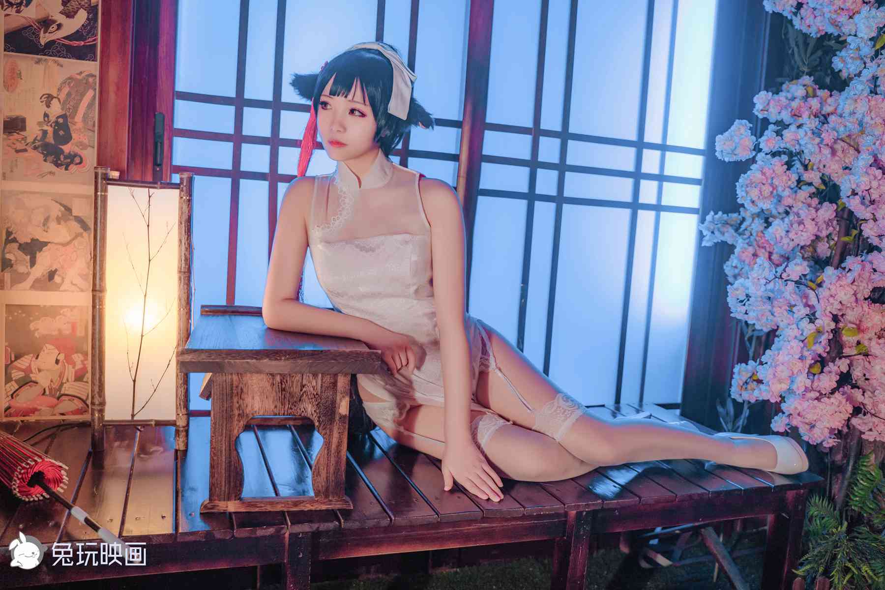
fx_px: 713
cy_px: 295
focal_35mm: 29
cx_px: 442
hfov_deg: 63.7
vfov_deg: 45.0
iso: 400
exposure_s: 1/60
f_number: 2.8
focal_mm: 29
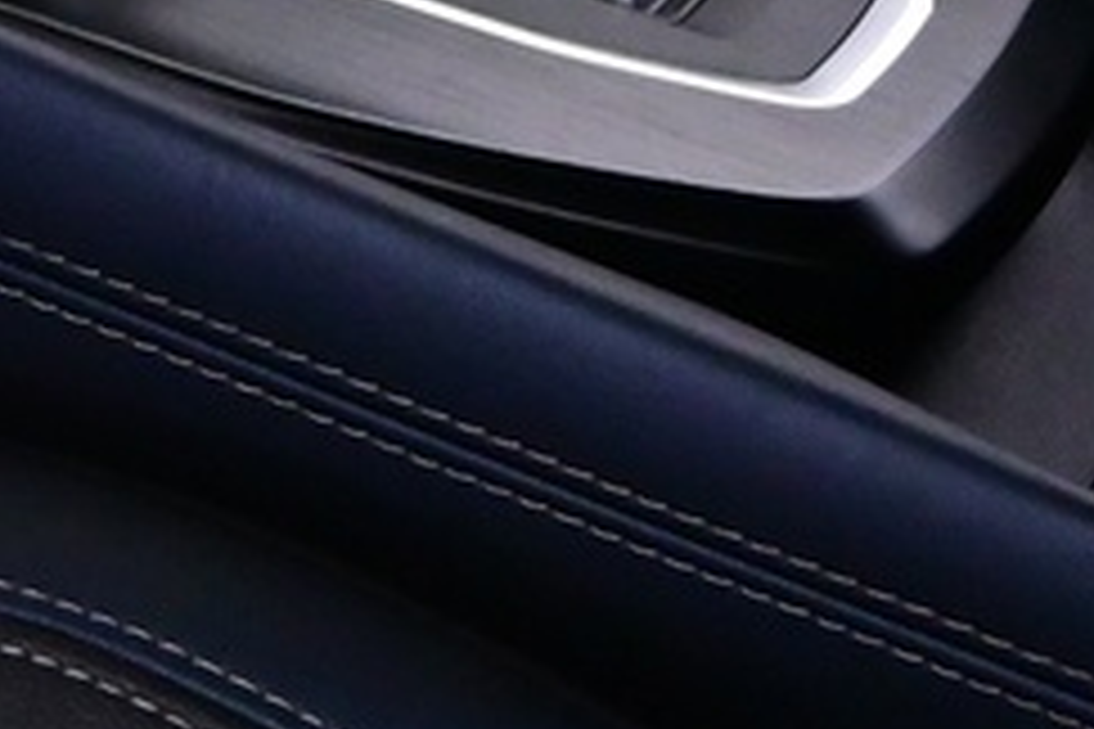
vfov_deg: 6.3
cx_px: -756
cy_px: -1436
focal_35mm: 200
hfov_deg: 9.8
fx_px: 6077
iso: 1800
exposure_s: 1/30
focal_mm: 20
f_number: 3.8
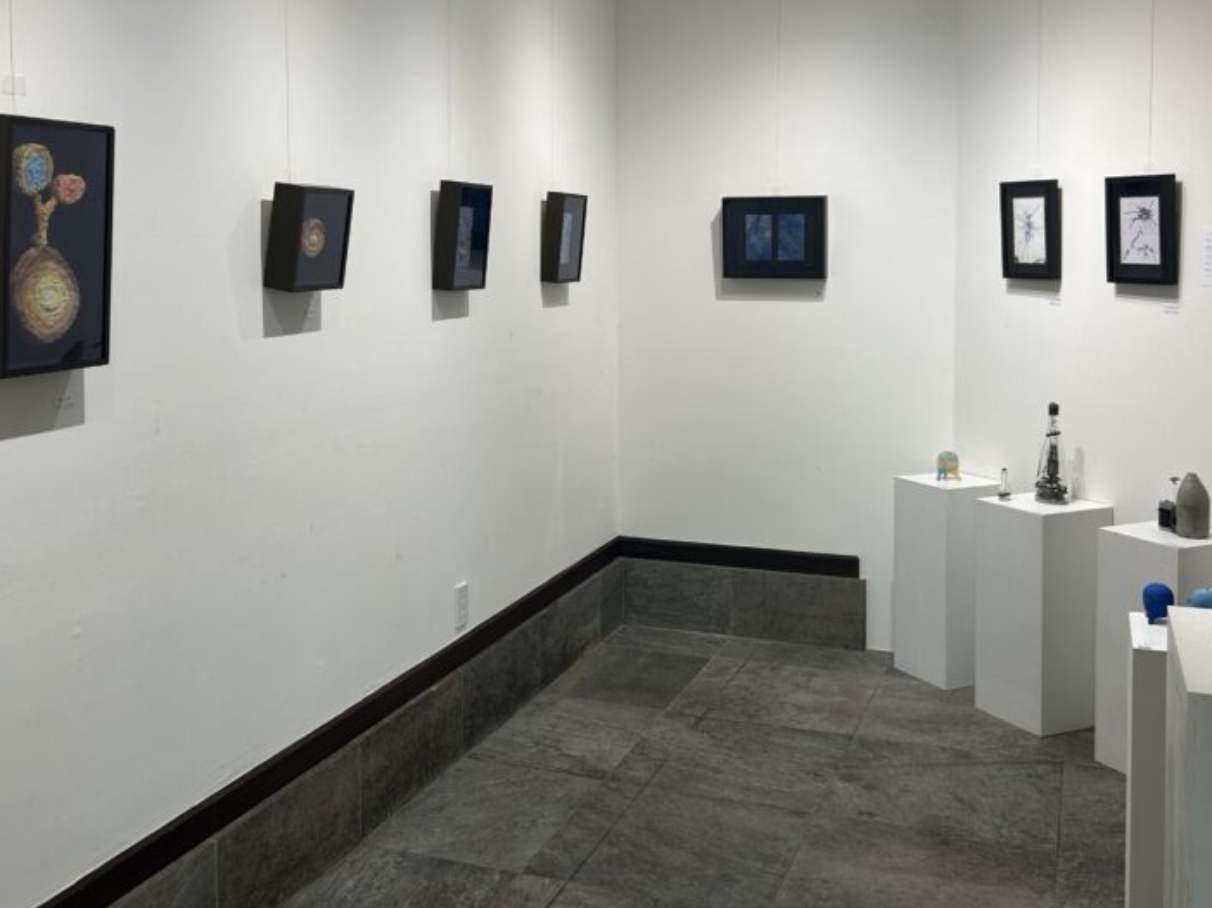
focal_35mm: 38
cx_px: 538
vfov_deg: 37.4
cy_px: 329
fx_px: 1330
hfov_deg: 48.9
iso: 50
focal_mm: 5.7
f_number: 1.5
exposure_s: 1/120
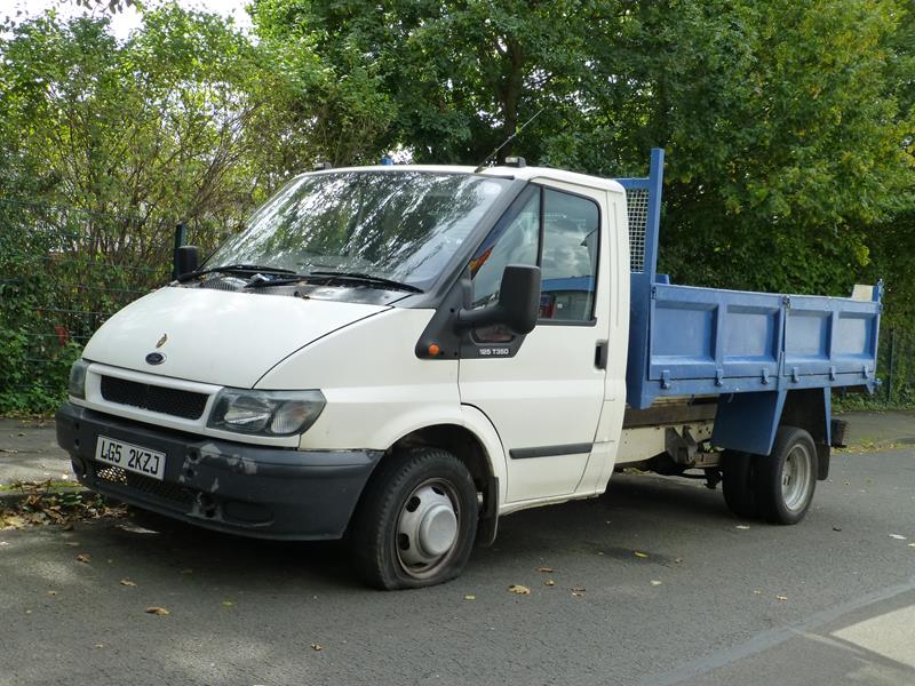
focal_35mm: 41
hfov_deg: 45.8
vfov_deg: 35.1
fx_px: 1084
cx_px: 458
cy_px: 343
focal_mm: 7.4
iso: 160
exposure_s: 1/320
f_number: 3.9
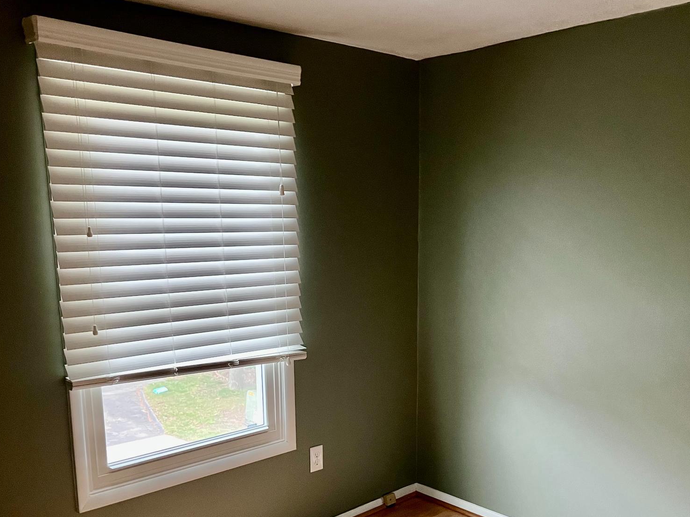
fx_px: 718
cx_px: 366
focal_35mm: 36
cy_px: 354
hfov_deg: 51.3
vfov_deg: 39.1
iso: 500
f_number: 1.5
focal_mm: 5.7
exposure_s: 1/60
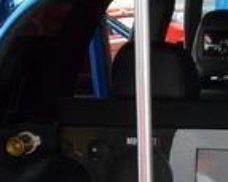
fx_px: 1267
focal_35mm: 188
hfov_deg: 10.2
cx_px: 250
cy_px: 263
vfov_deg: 8.1
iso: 100
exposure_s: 1/125
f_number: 3.6
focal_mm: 7
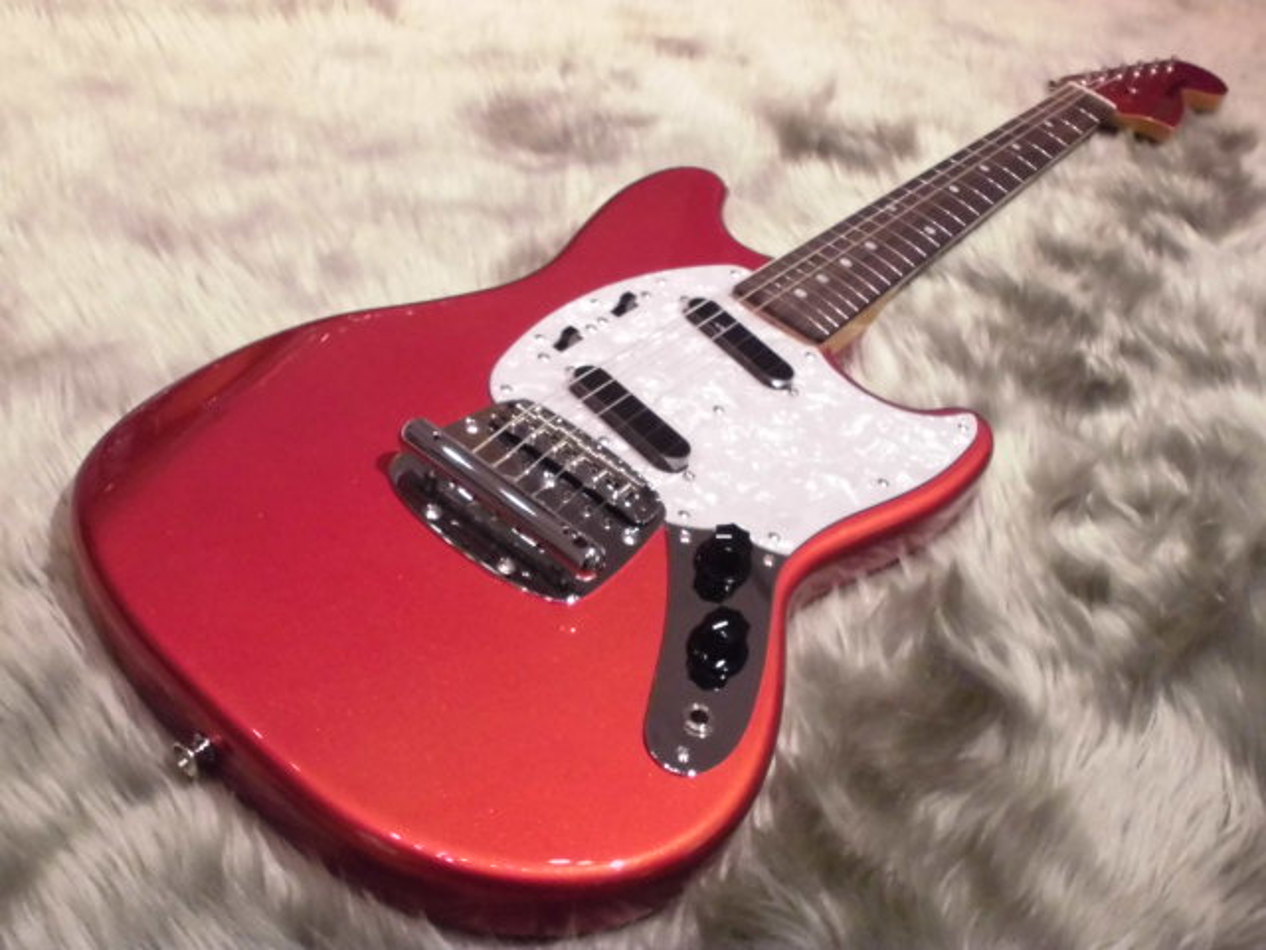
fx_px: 1390
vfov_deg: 37.7
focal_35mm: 38
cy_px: 475
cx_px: 633
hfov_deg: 49.0
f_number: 4.2
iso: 800
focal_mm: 6.9
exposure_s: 1/40
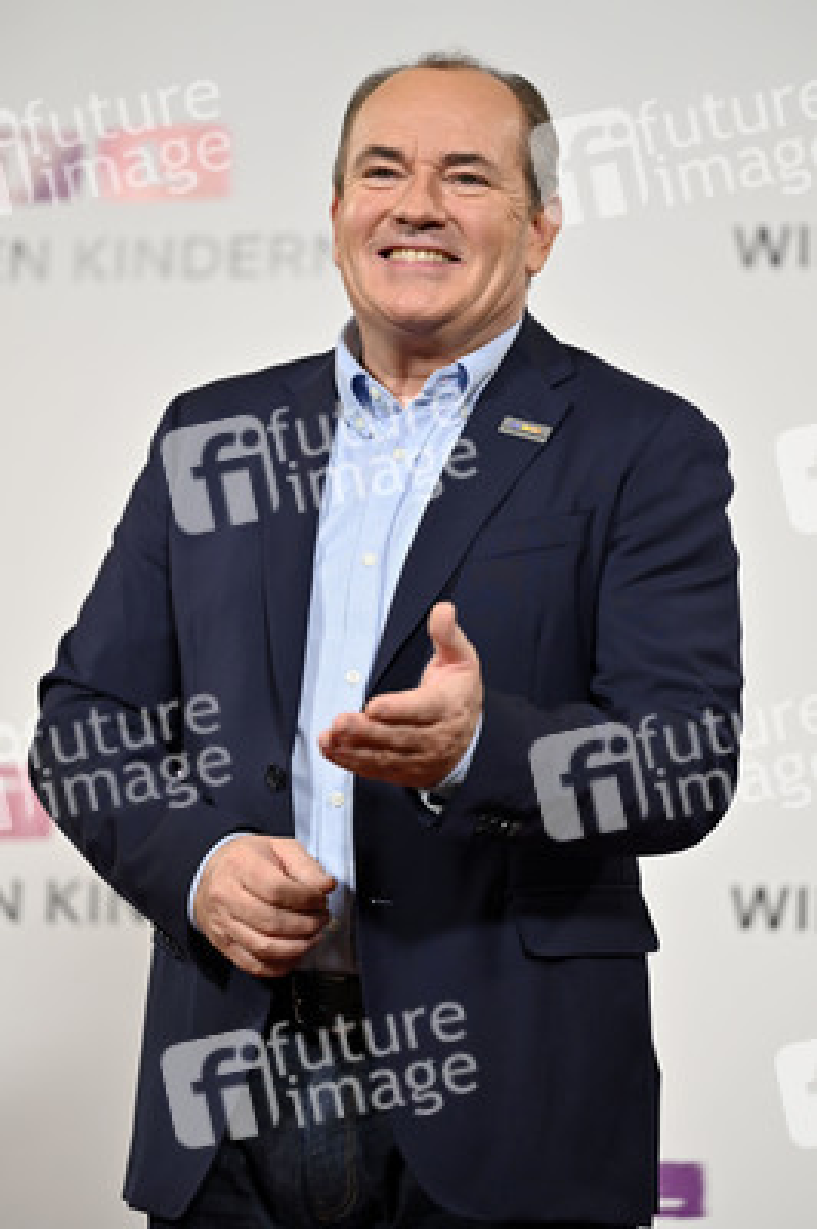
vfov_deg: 17.1
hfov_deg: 11.4
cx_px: 408
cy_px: 614
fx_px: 4092
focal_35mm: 120
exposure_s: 1/320
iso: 1000
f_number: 2.8
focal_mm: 120
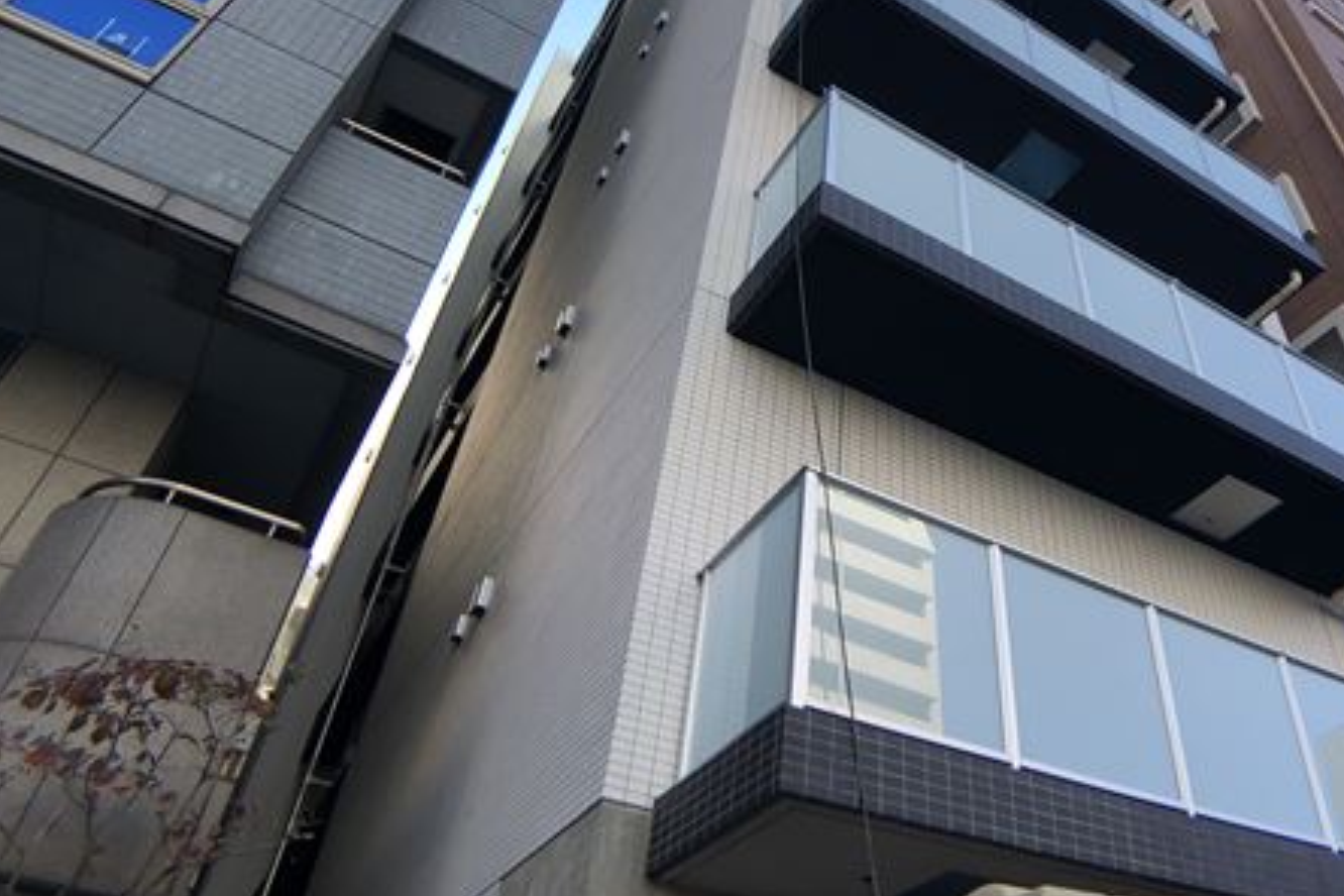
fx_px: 1568
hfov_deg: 45.7
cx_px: 896
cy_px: 278
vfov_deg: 31.6
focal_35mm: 42
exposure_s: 1/410
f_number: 1.8
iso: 20
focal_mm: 3.99
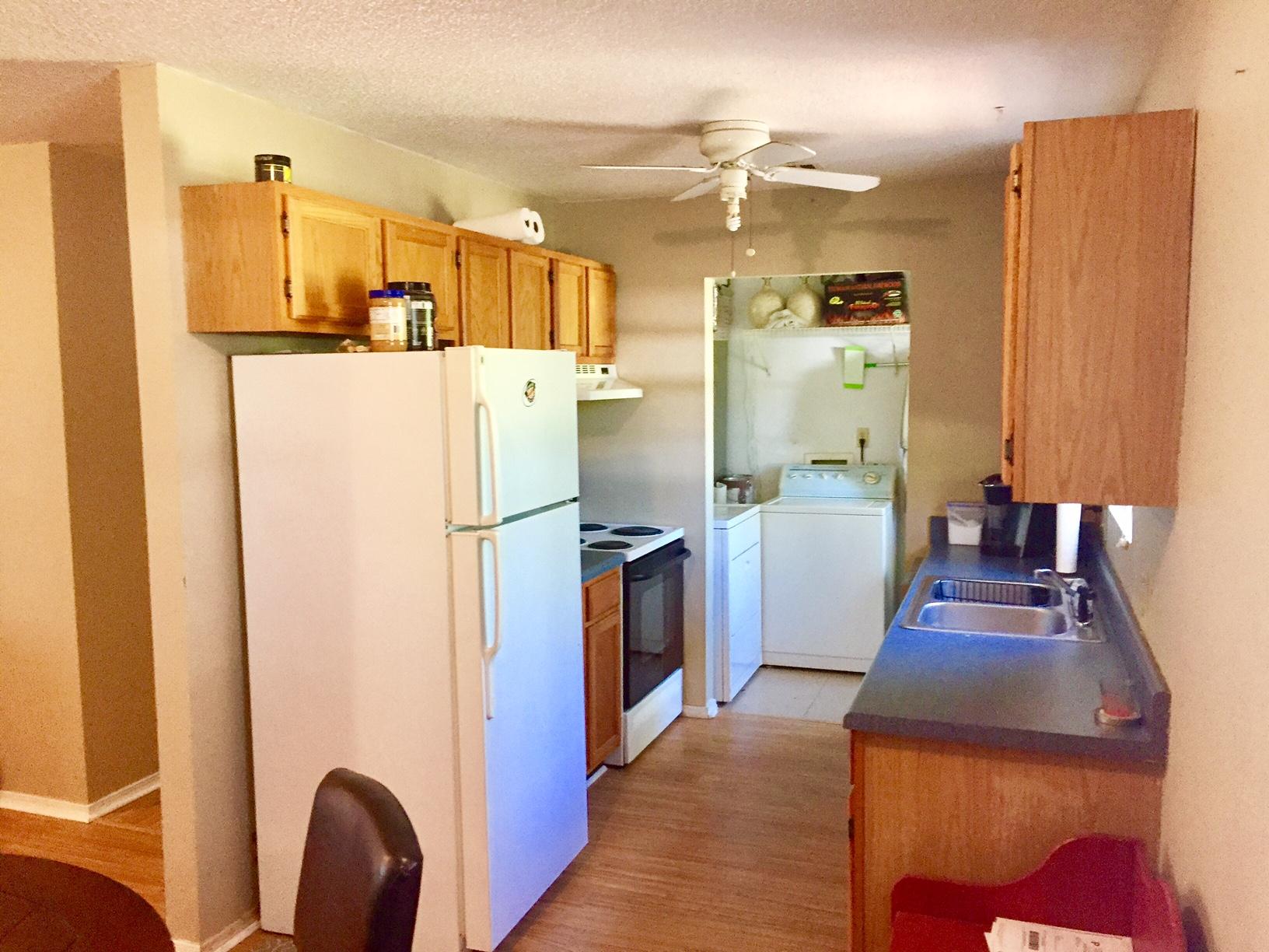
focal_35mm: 29
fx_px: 1063
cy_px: 476
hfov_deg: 61.7
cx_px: 634
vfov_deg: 48.2
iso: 250
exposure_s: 1/30
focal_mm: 4.15
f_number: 2.2
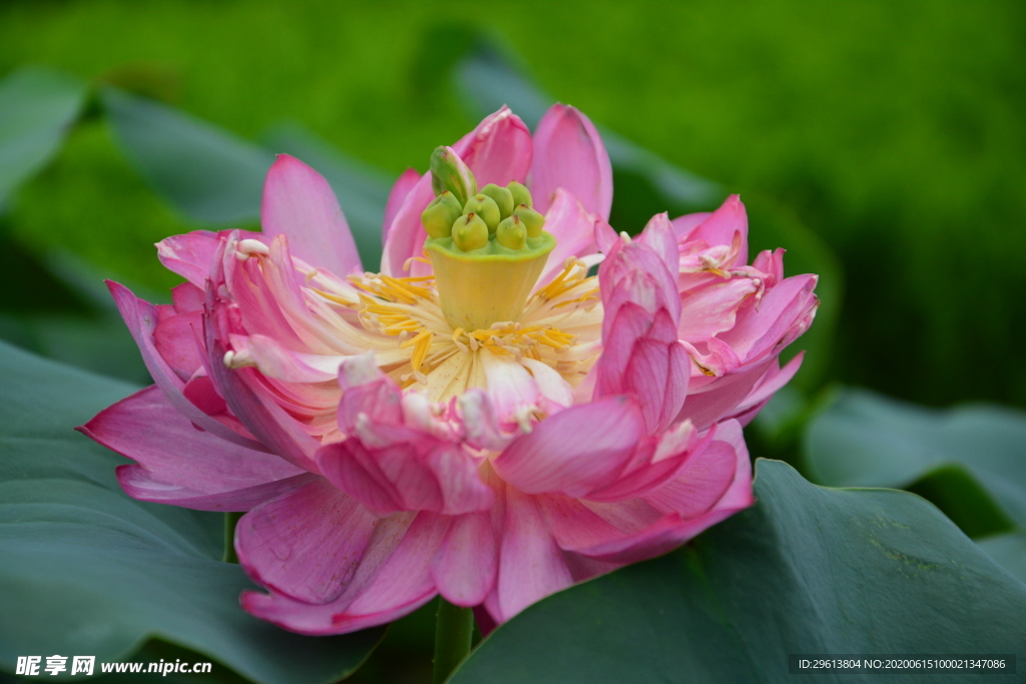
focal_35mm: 120
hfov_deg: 17.1
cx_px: 513
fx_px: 3420
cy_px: 342
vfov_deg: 11.4
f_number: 5.3
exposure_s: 1/400
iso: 200
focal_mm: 80
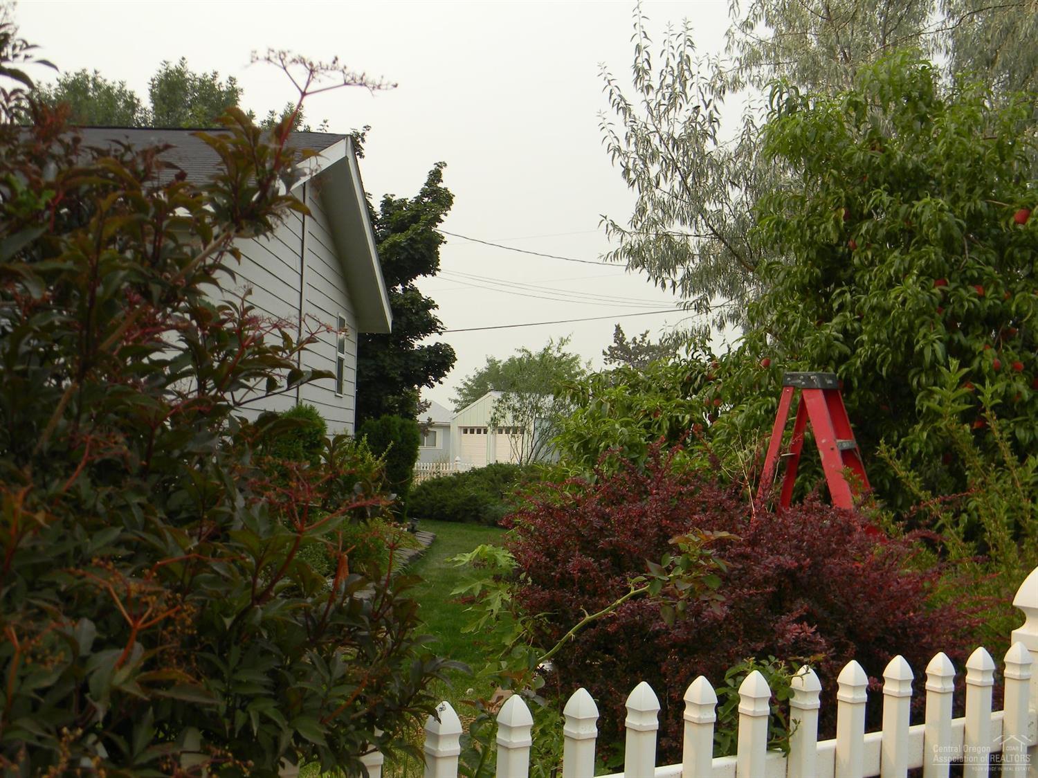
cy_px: 389
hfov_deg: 45.8
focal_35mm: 41
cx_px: 519
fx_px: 1229
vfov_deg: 35.1
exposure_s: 1/530
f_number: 3.8
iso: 80
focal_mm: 7.3
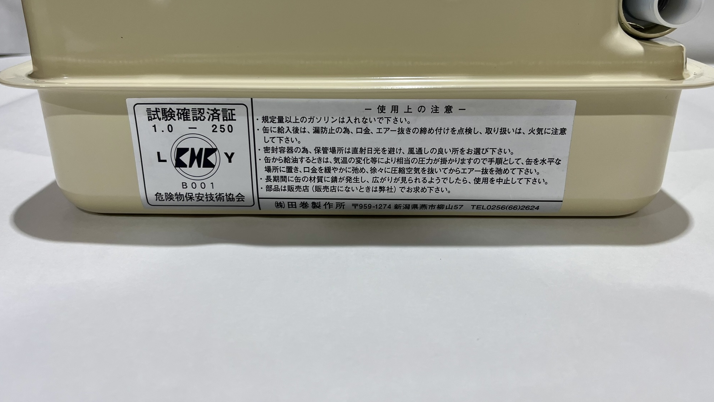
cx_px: 357
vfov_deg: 40.1
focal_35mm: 29
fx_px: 549
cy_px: 169
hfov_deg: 66.1
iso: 100
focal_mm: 5.1
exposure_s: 1/100
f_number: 1.6
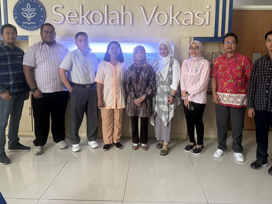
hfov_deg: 59.9
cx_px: 141
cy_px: 80
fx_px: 236
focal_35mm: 30
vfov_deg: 46.5
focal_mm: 6.86
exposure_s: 1/77
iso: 250
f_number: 1.78
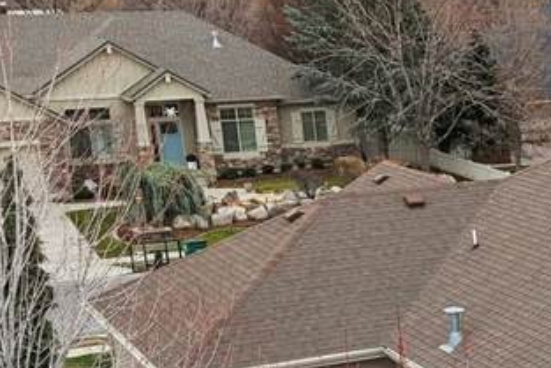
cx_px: 952
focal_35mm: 102
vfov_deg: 13.2
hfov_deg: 17.0
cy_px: 373
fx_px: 1562
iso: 140
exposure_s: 1/40
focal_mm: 8.7
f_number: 1.8
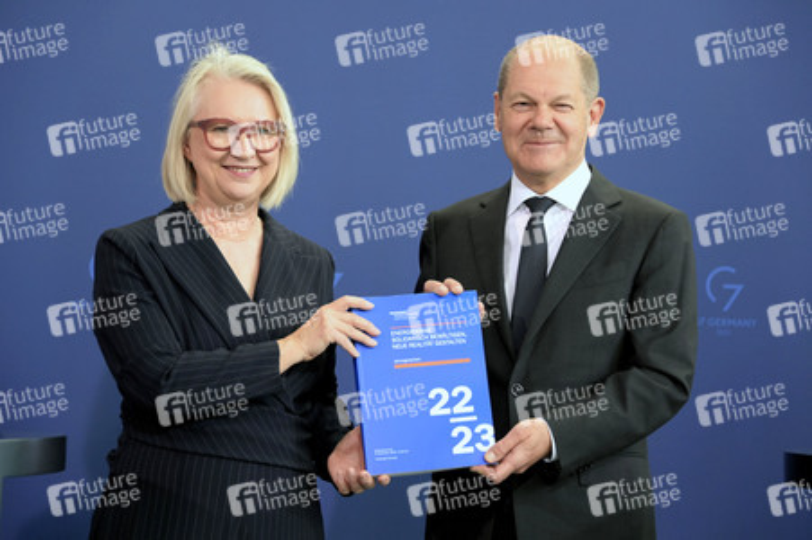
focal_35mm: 122
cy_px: 270
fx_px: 2750
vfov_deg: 11.2
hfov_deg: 16.8
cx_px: 406
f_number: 5.6
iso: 8000
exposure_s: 1/400
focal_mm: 122
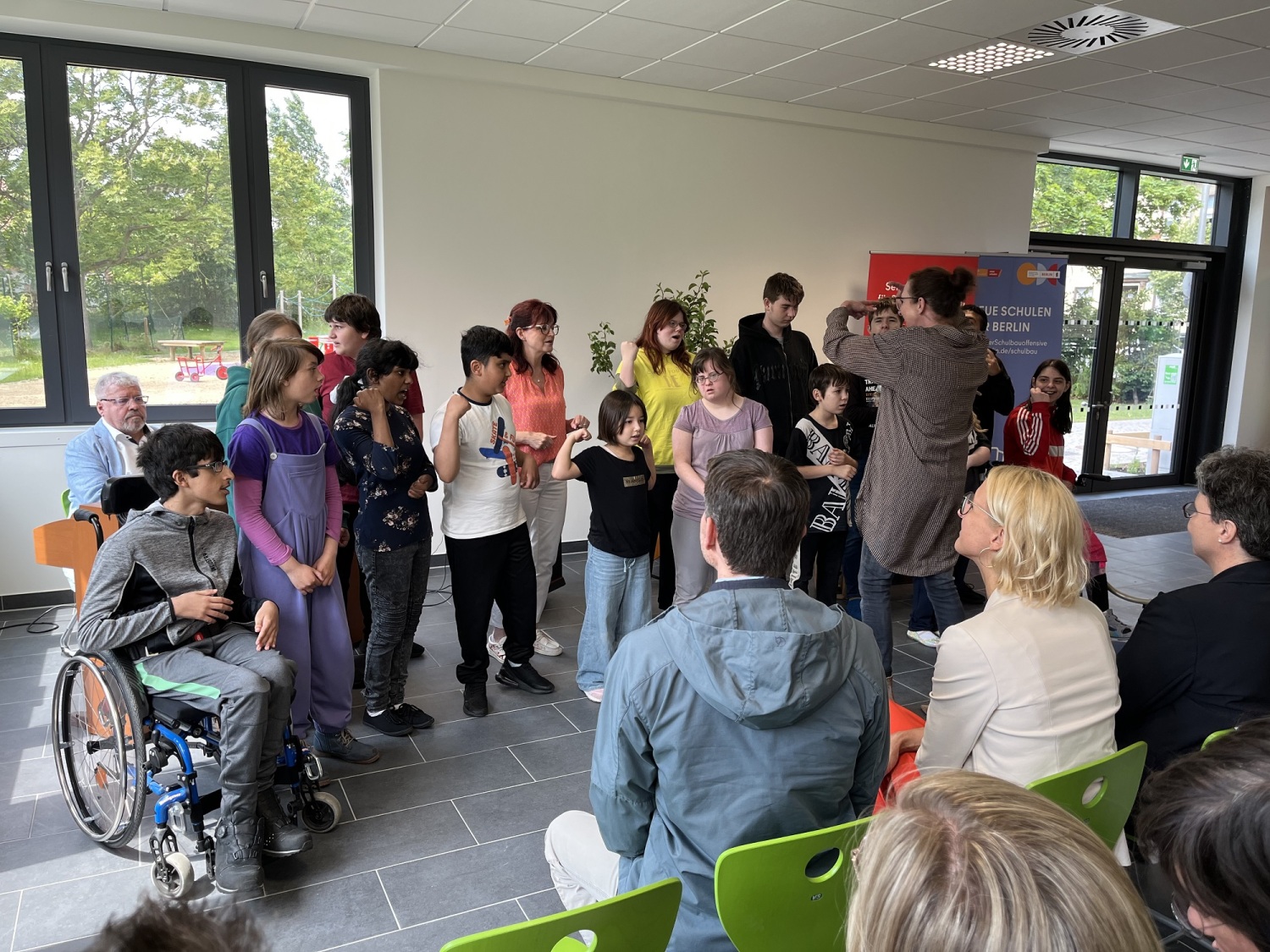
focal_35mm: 26
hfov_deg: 67.3
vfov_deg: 53.1
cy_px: 476
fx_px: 954
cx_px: 635
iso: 40
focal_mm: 5.1
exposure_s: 1/121
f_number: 1.6
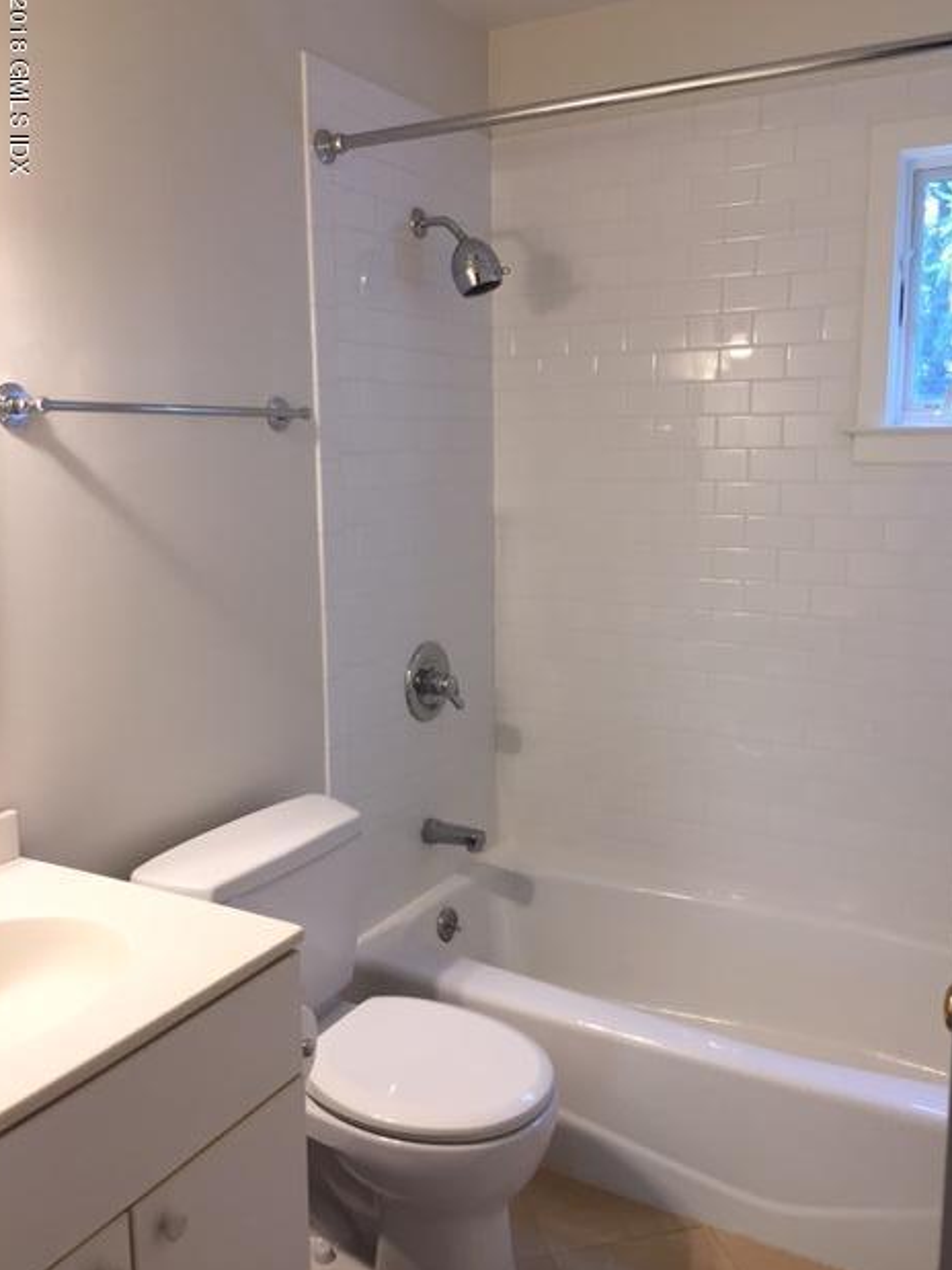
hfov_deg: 46.8
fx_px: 1100
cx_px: 470
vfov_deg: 60.0
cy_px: 622
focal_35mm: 30
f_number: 2.2
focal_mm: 4.15
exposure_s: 1/30
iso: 32
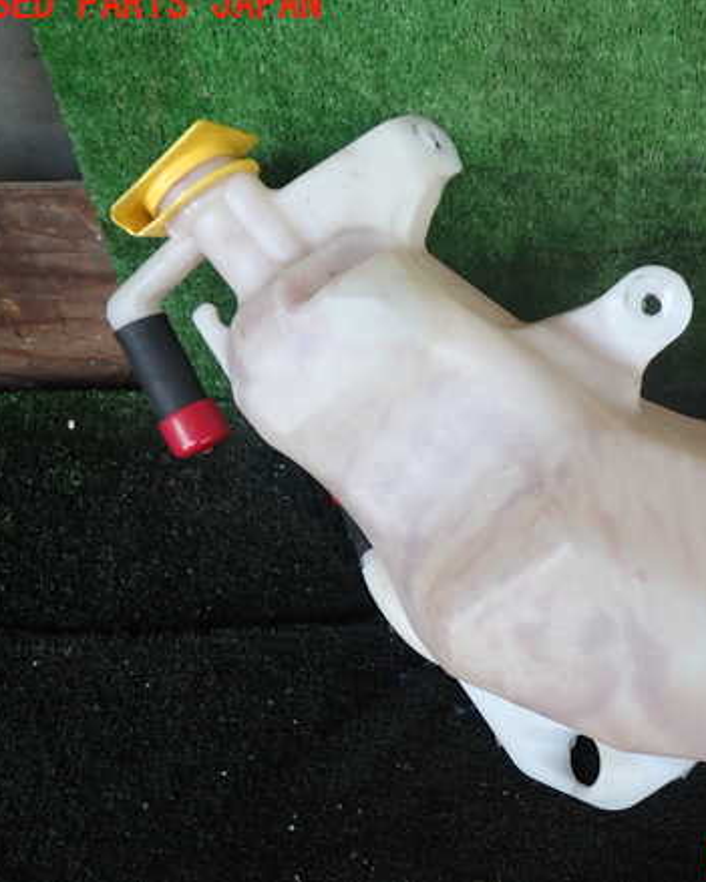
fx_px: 1045
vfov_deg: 45.8
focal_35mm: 40
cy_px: 432
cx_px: 559
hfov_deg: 36.1
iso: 100
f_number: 2.3
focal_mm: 5.4
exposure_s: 1/80
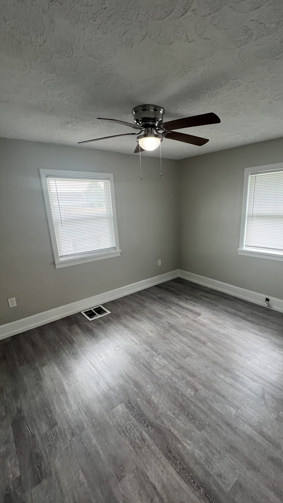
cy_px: 262
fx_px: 200
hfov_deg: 70.4
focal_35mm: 15
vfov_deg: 102.9
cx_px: 155
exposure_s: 1/120
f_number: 1.8
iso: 200
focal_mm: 1.57
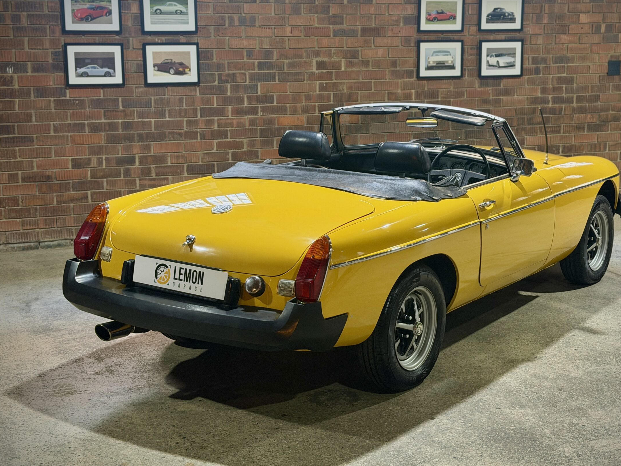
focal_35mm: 57
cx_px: 349
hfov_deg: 33.7
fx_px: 1023
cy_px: 199
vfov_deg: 25.6
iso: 200
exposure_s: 1/50
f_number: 1.78
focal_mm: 6.76
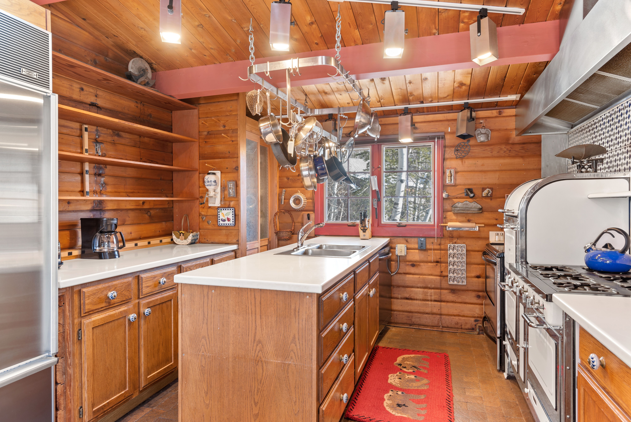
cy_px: 211
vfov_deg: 57.3
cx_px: 316
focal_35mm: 22
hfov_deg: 78.6
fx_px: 386
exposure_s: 2.5
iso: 100
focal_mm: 22
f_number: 7.1
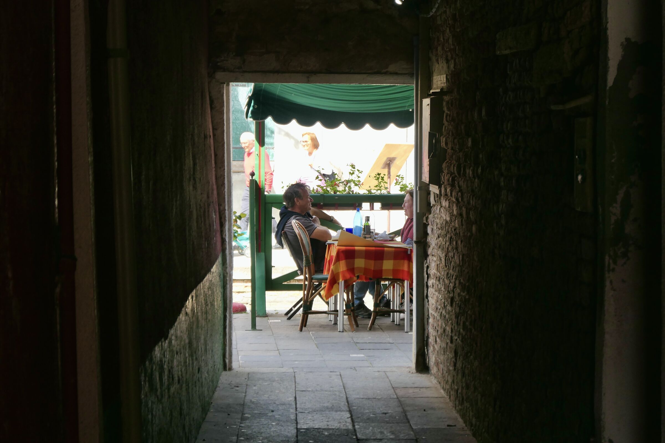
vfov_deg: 13.3
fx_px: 1902
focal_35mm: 103
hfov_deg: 19.8
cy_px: 222
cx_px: 332
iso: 200
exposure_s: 1/160
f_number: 5.3
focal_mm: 37.6
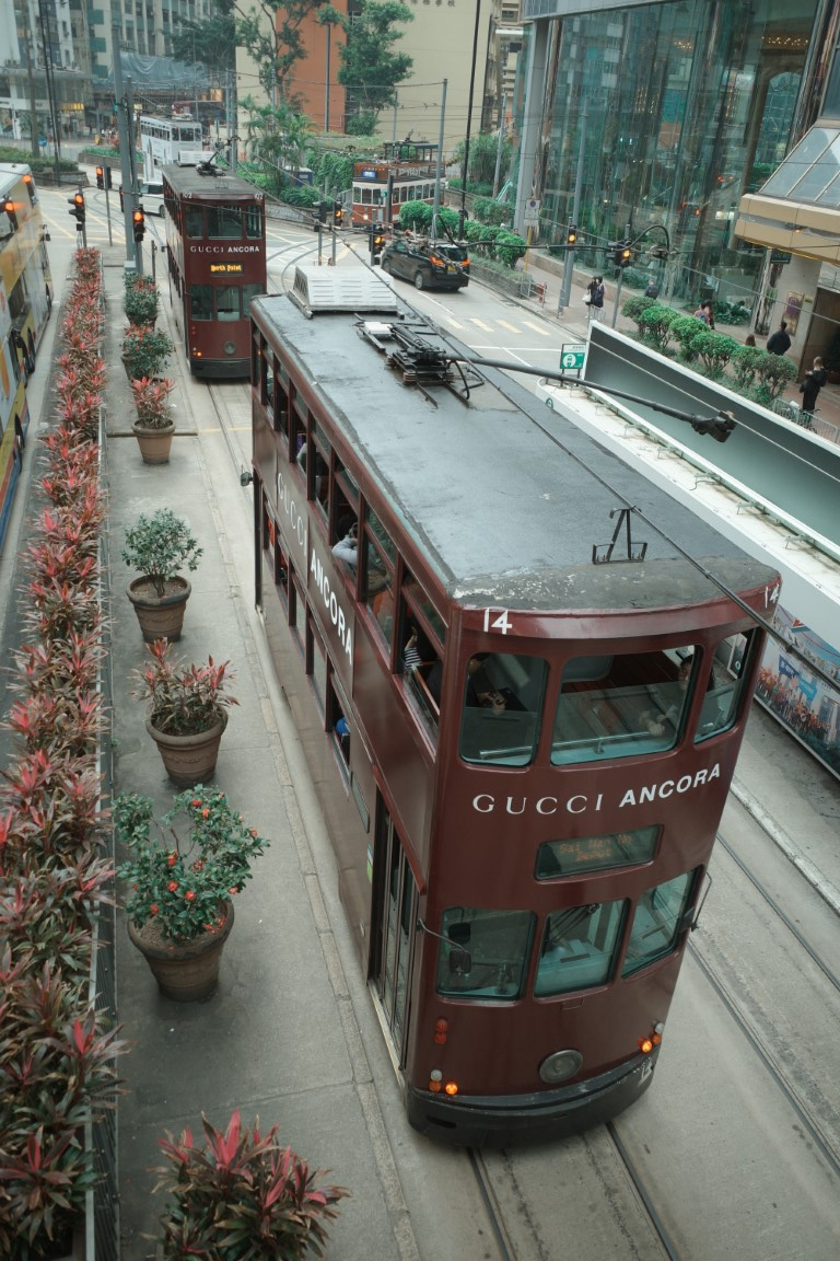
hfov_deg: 46.4
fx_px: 980
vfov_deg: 65.5
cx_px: 420
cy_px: 630
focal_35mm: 28
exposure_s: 1/60
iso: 320
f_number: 2.8
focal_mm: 18.3
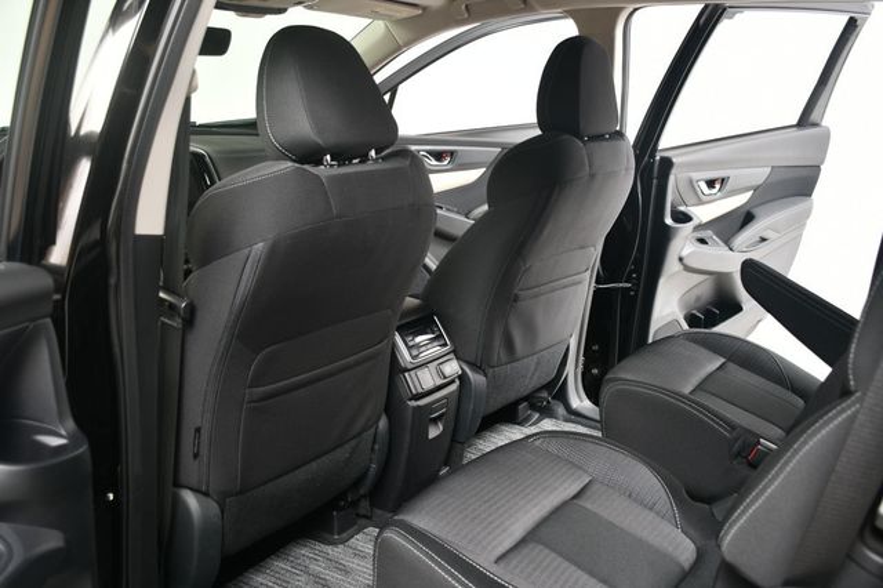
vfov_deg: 38.8
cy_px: 294
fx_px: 833
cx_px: 442
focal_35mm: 34
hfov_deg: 55.8
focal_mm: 23
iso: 100
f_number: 3.8
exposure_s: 1/160
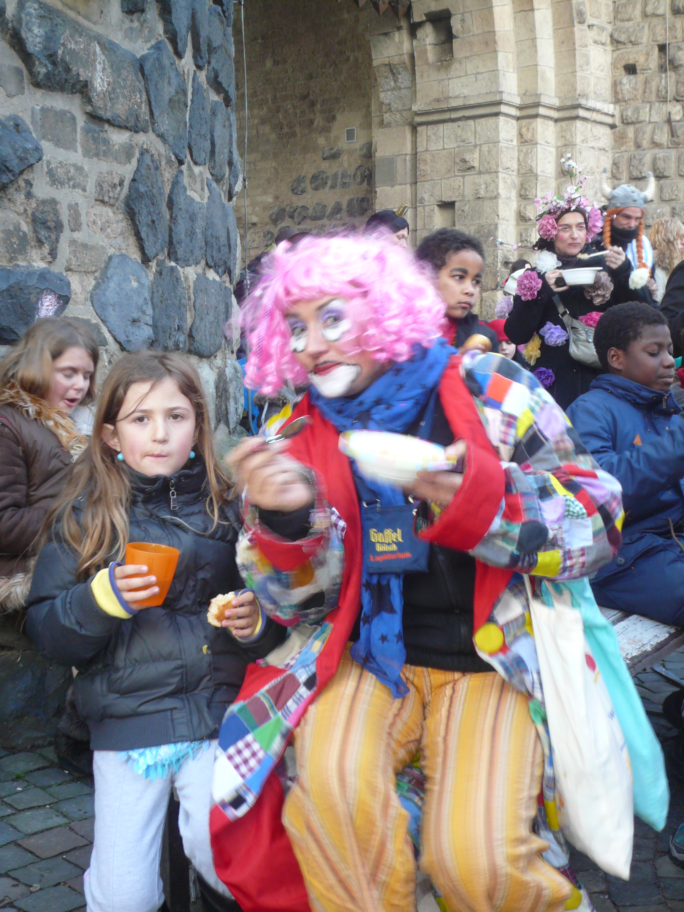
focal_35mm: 49
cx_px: 342
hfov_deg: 29.7
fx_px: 1291
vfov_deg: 38.9
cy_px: 456
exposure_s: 1/30
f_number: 3.6
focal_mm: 8.1
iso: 100
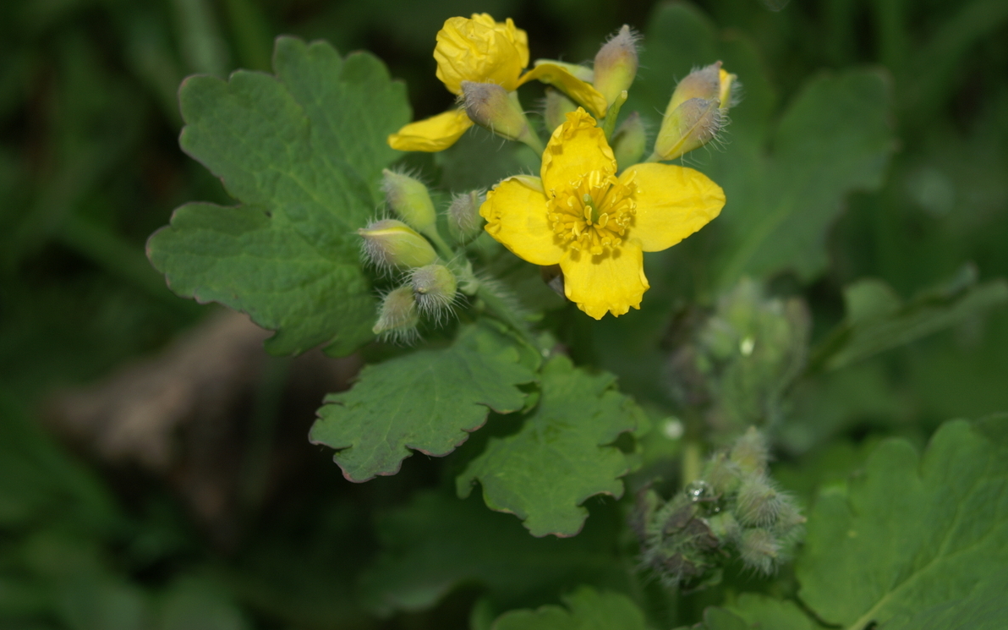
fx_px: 3379
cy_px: 297
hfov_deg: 17.0
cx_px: 505
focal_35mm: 123
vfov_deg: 10.7
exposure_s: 1/125
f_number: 11
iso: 100
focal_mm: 80
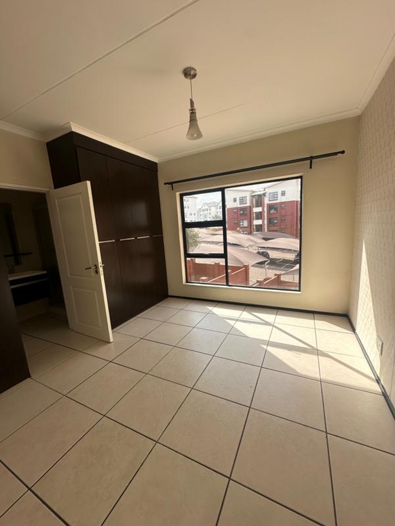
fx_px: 213
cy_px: 263
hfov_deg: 85.7
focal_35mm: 14
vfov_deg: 102.1
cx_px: 198
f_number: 2.2
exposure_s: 1/581
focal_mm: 2.22
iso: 40
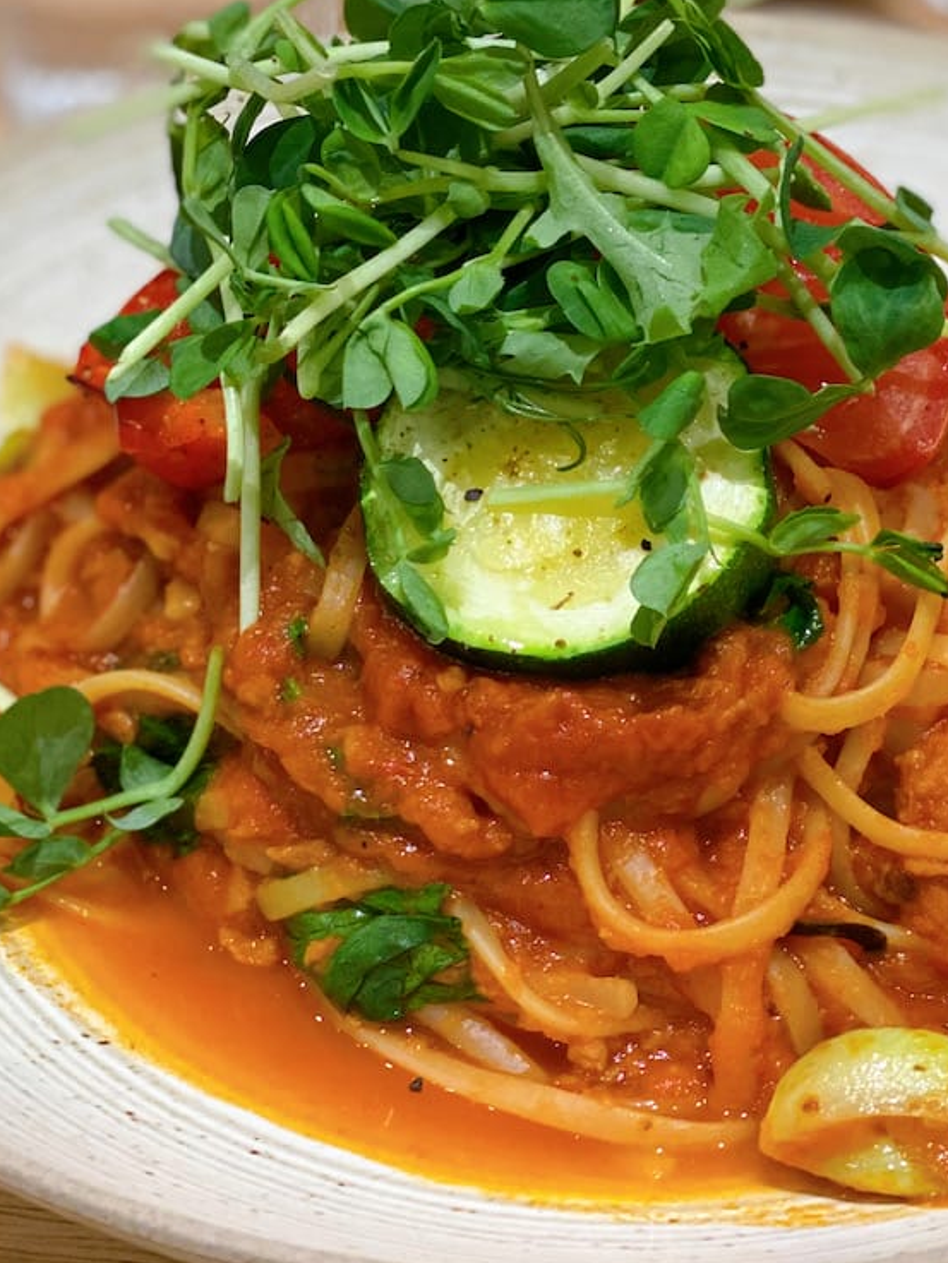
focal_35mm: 94
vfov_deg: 20.8
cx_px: 550
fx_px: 3431
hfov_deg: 15.7
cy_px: 464
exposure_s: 1/120
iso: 200
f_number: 2
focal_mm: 6
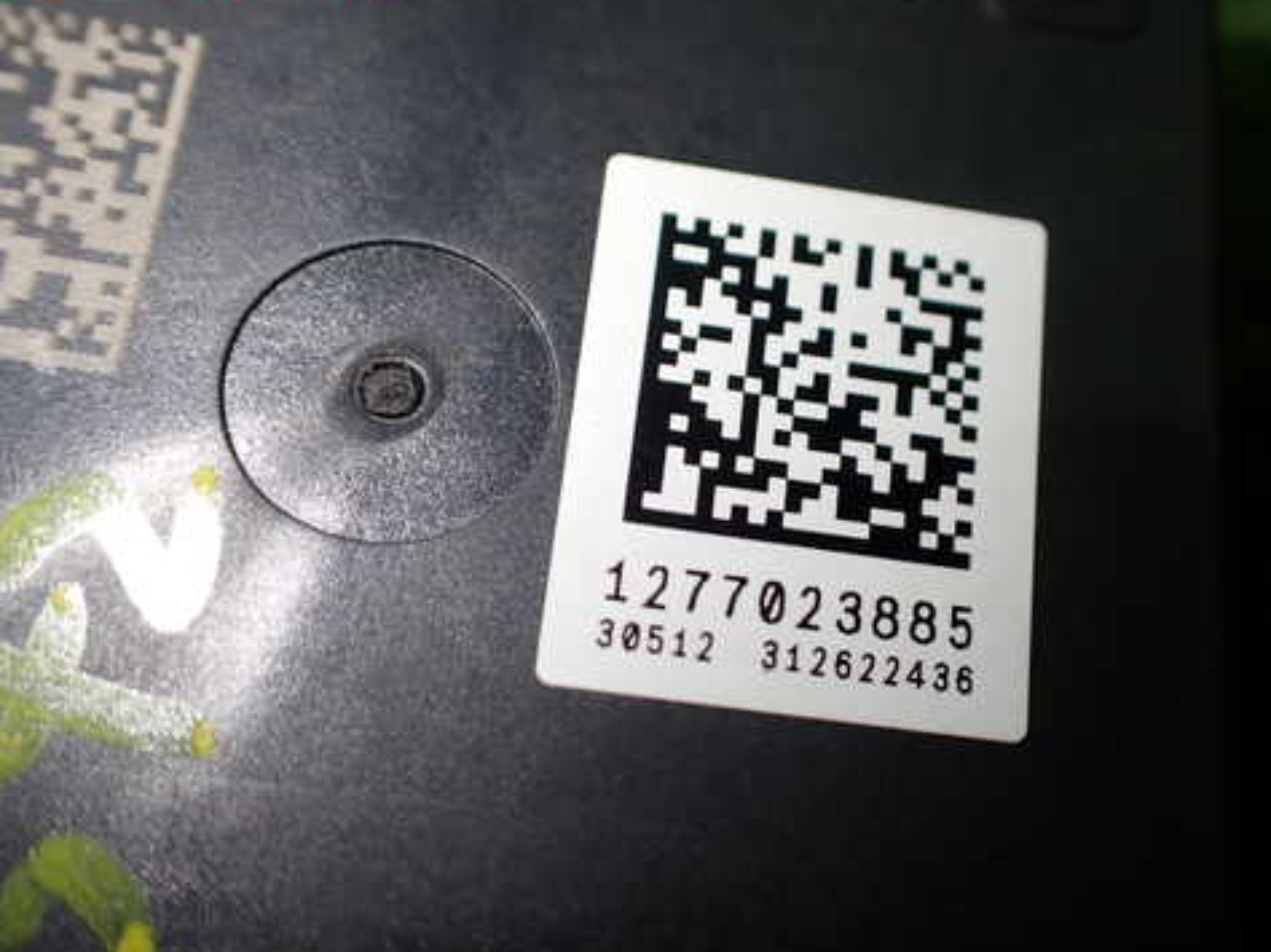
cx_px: 740
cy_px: 542
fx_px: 1395
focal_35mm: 38
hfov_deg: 48.8
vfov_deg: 37.6
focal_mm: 5.4
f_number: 2.3
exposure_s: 1/125
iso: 100
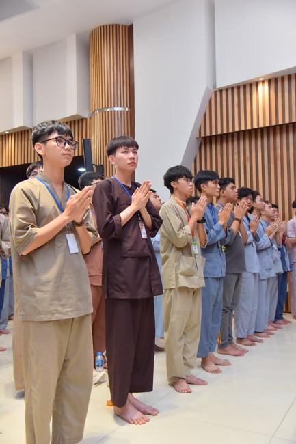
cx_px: 148
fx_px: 432
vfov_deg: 54.4
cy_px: 222
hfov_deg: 37.8
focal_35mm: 35
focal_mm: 35
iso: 1250
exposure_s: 1/160
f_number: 4.5
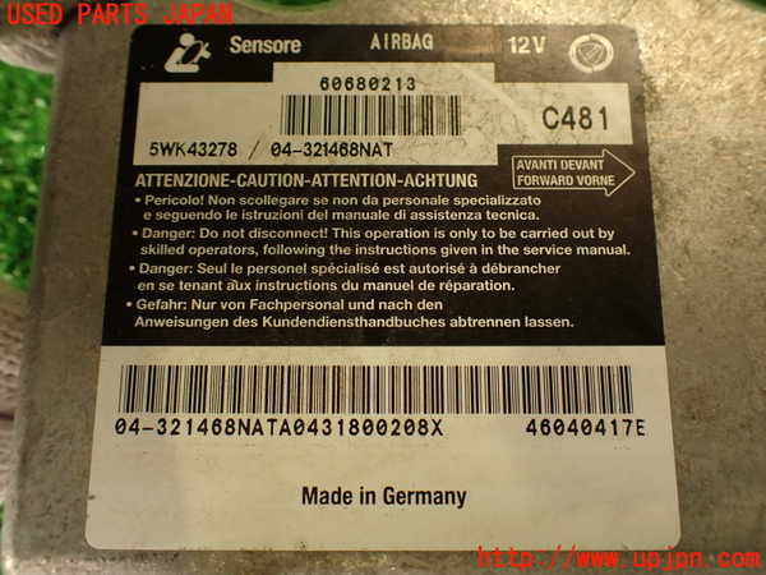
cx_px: 383
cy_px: 288
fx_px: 708
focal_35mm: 32
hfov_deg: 56.8
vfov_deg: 44.2
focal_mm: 5.79
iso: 160
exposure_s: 1/60
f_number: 2.4
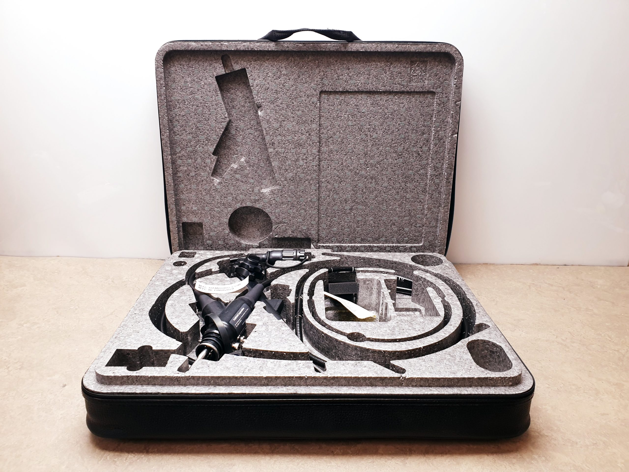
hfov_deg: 67.3
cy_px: 236
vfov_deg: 53.1
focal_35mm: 26
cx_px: 314
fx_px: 472
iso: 100
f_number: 2.4
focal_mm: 4.3
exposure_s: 1/50
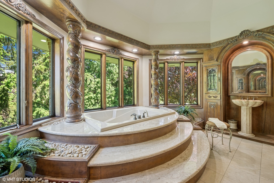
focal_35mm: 14
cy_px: 92
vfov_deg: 81.2
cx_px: 137
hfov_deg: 104.3
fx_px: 107
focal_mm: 14
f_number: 9.5
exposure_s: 1/15
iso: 200
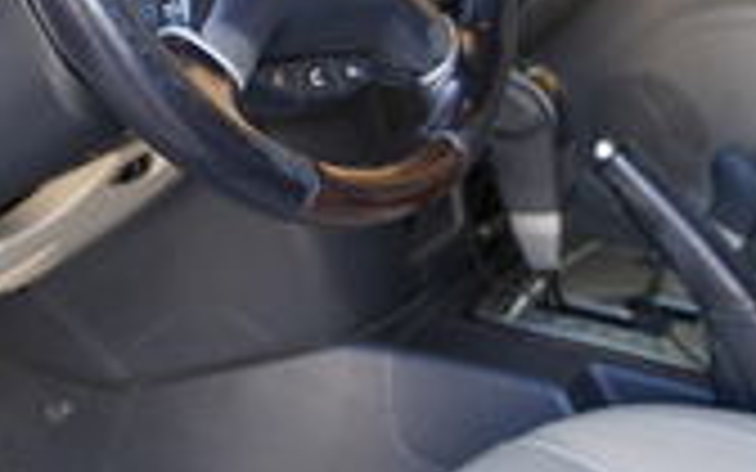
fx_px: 1834
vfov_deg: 14.4
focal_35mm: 89
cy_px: -16
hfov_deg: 23.2
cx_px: 234
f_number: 4
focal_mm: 32
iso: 800
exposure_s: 1/160
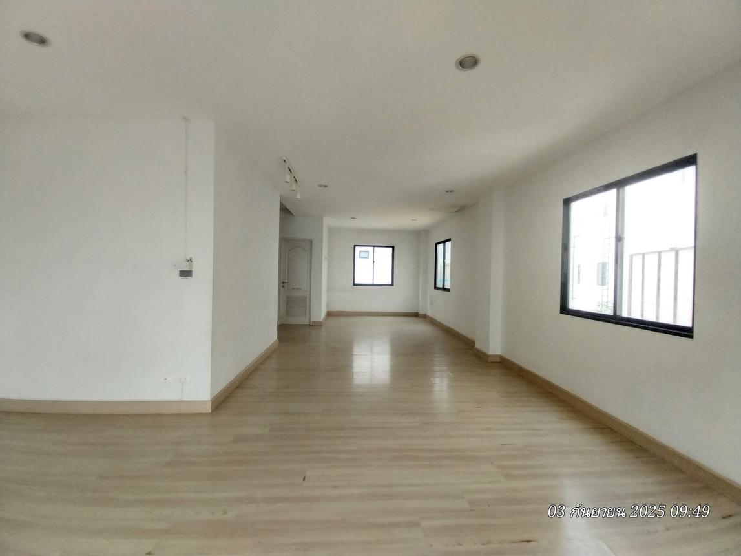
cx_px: 370
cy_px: 278
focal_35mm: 13
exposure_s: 1/100
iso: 125
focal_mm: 1.3
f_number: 2.2
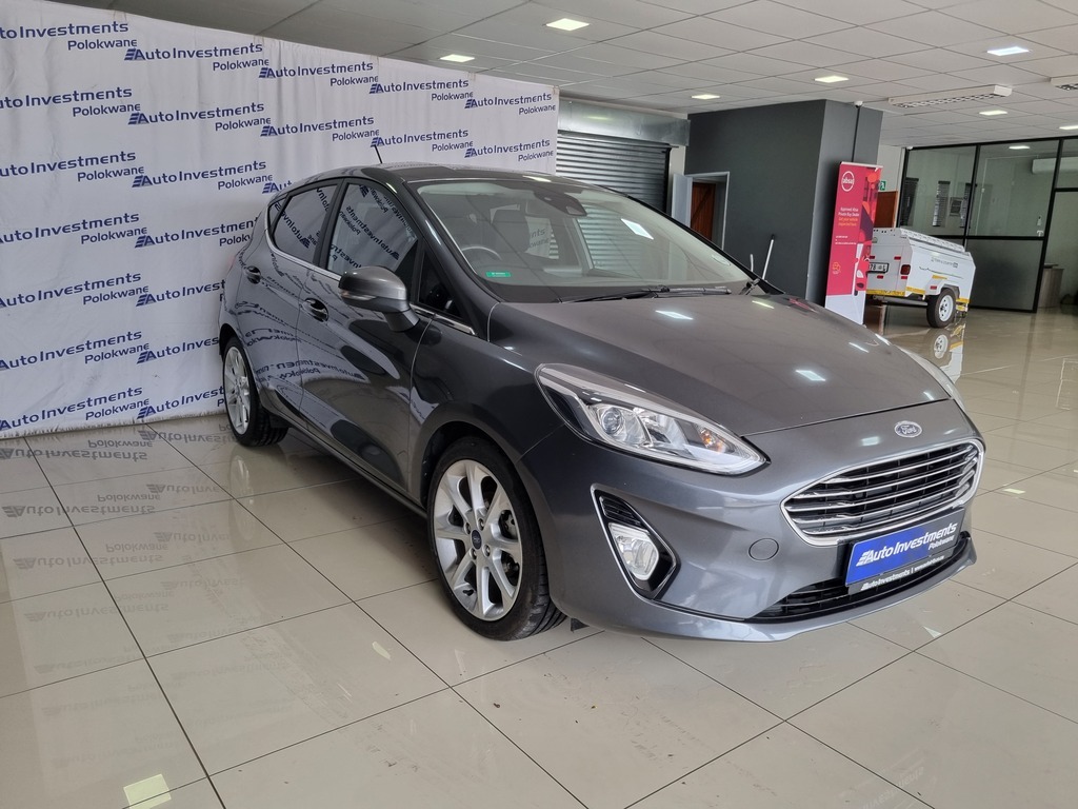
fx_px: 810
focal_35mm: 26
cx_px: 539
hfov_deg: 67.3
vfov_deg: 53.1
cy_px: 404
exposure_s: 1/100
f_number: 1.8
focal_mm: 5.4
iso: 100
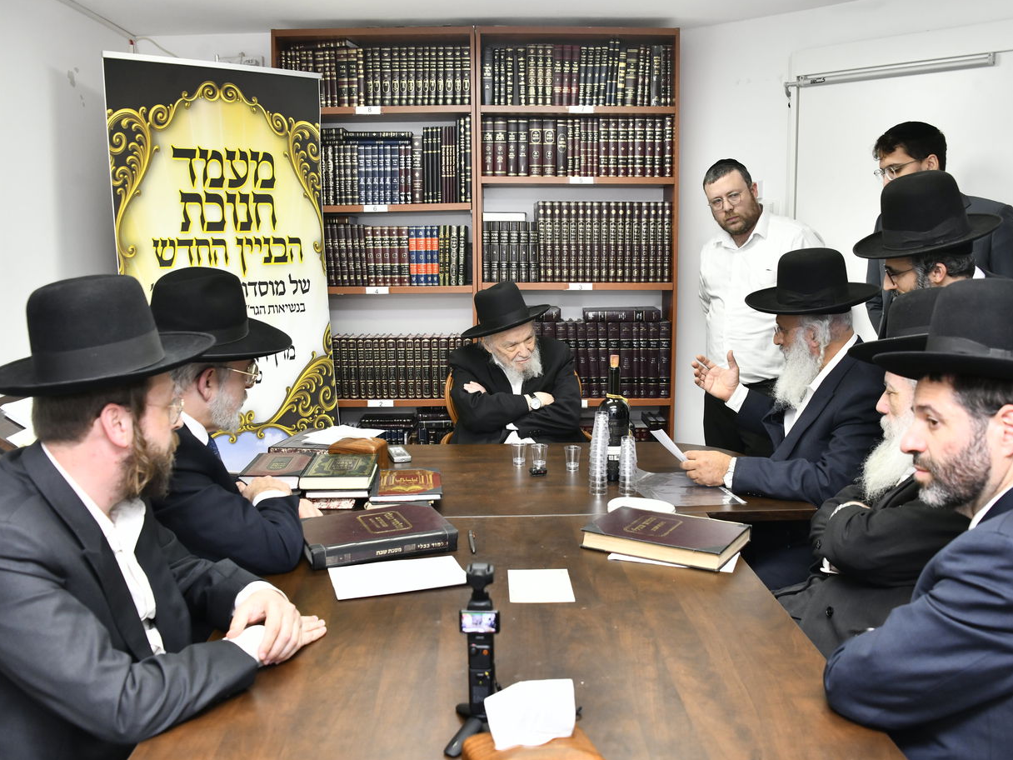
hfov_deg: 58.3
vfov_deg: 45.4
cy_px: 379
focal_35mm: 31
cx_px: 522
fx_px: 907
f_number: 5.6
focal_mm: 28
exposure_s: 1/125
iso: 800
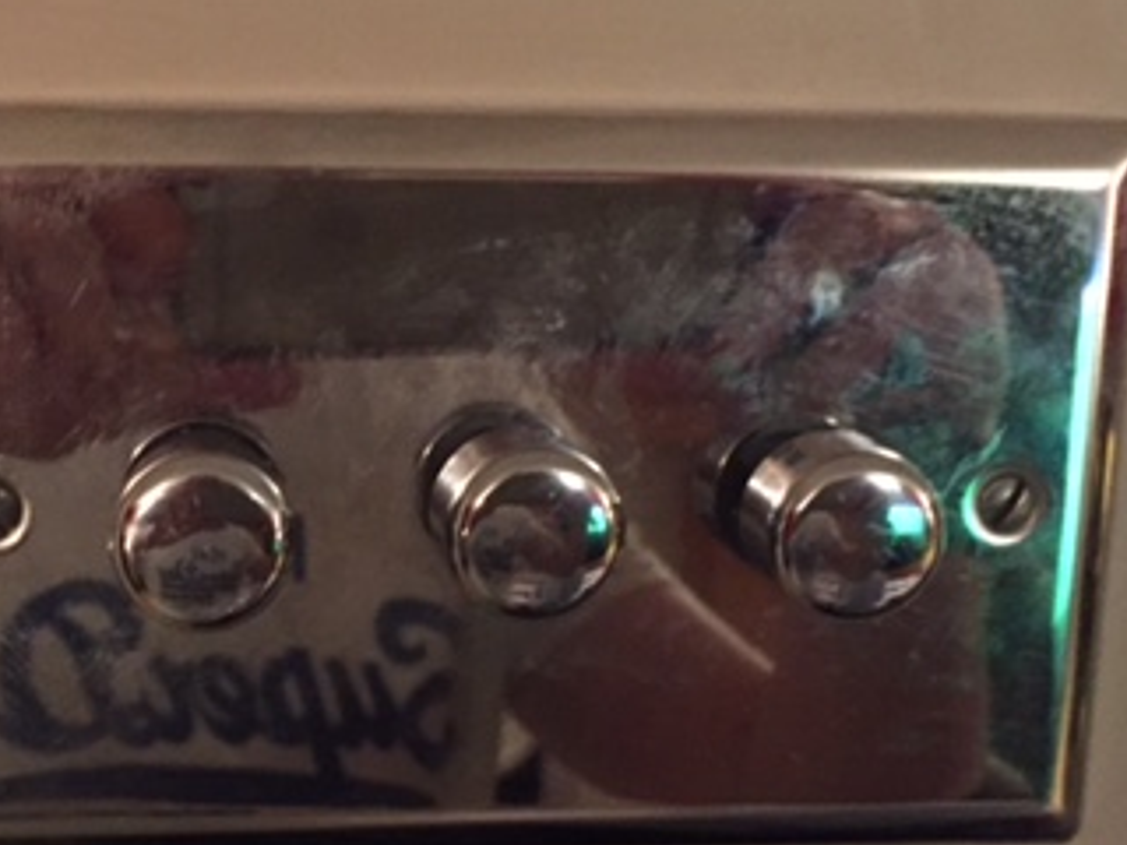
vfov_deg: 25.0
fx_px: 1888
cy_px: 599
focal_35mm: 58
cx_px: 373
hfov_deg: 32.9
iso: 800
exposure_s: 1/17
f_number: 2.2
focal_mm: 4.15
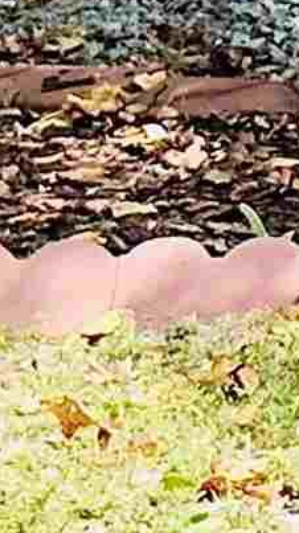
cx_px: 1671
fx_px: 5637
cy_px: -589
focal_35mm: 399
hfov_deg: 2.8
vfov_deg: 5.3
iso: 64
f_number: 1.78
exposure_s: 1/1818
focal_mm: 6.76
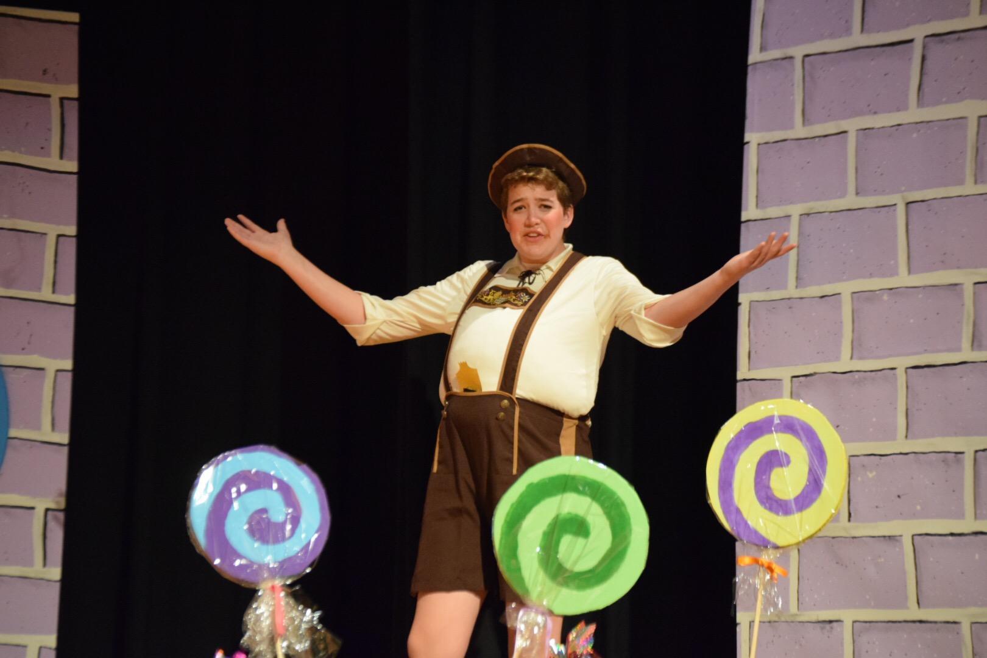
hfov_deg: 14.4
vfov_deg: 9.6
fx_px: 3907
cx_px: 494
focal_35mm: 142
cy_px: 329
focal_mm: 95
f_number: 4.5
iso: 3200
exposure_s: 1/125
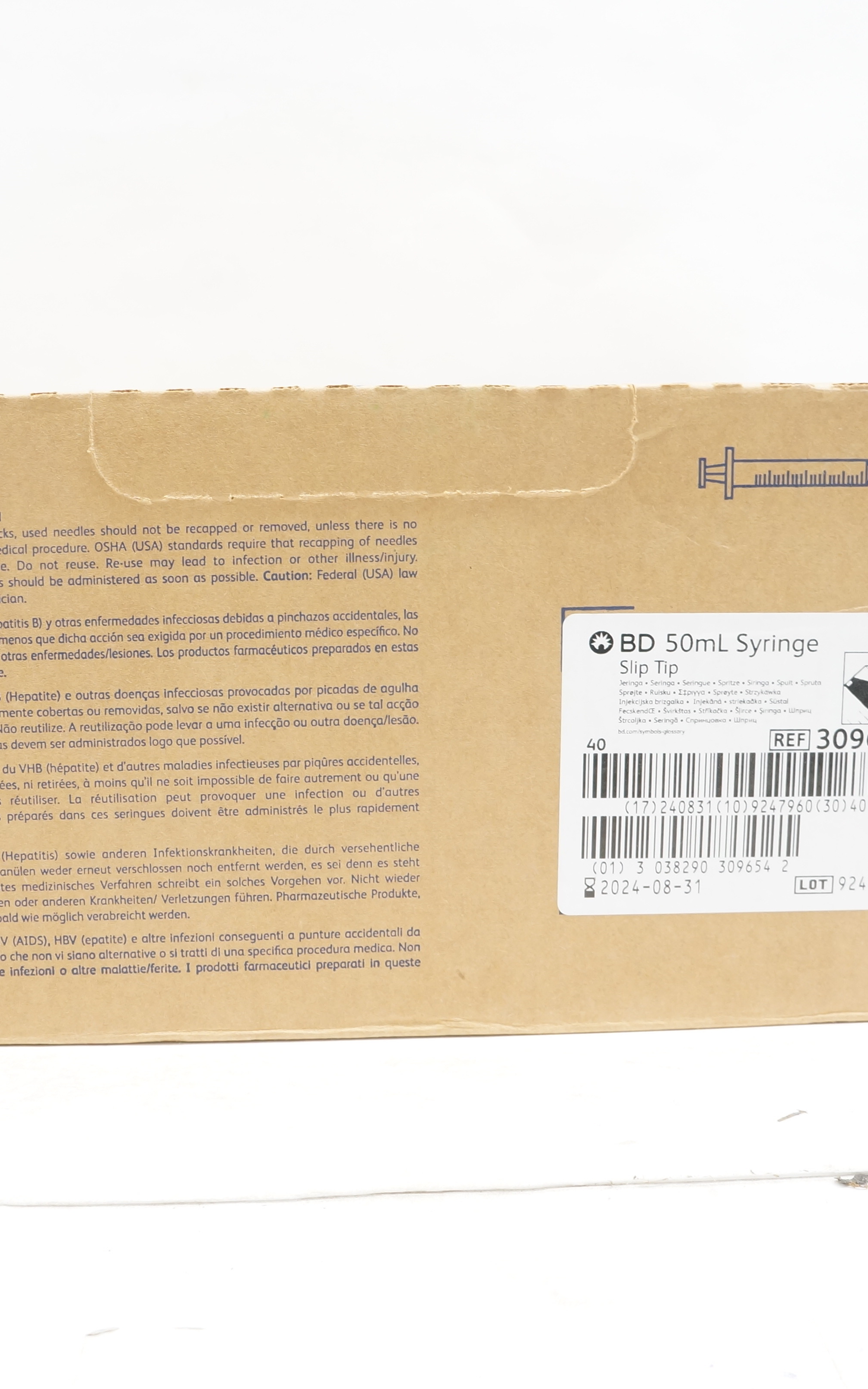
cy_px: 705
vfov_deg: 47.2
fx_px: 1590
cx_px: 286
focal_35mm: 42
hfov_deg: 30.3
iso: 800
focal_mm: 18
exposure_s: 1/30
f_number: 8
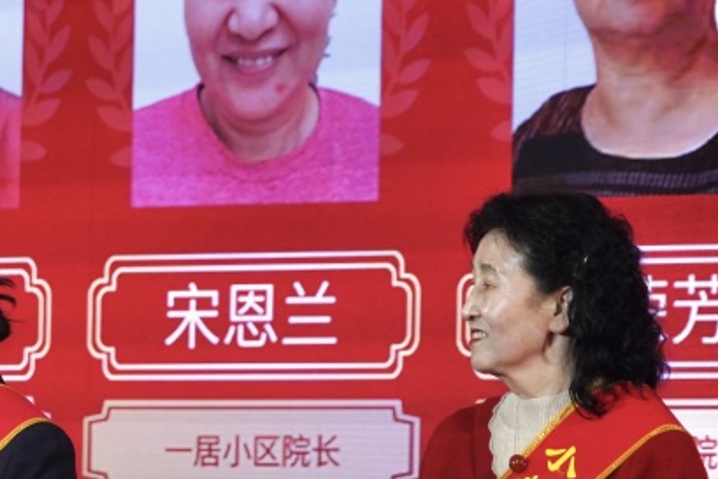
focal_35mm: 264
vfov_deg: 5.2
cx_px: -147
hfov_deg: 7.7
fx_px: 5267
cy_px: 350
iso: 3200
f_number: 6.3
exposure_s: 1/500
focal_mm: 108
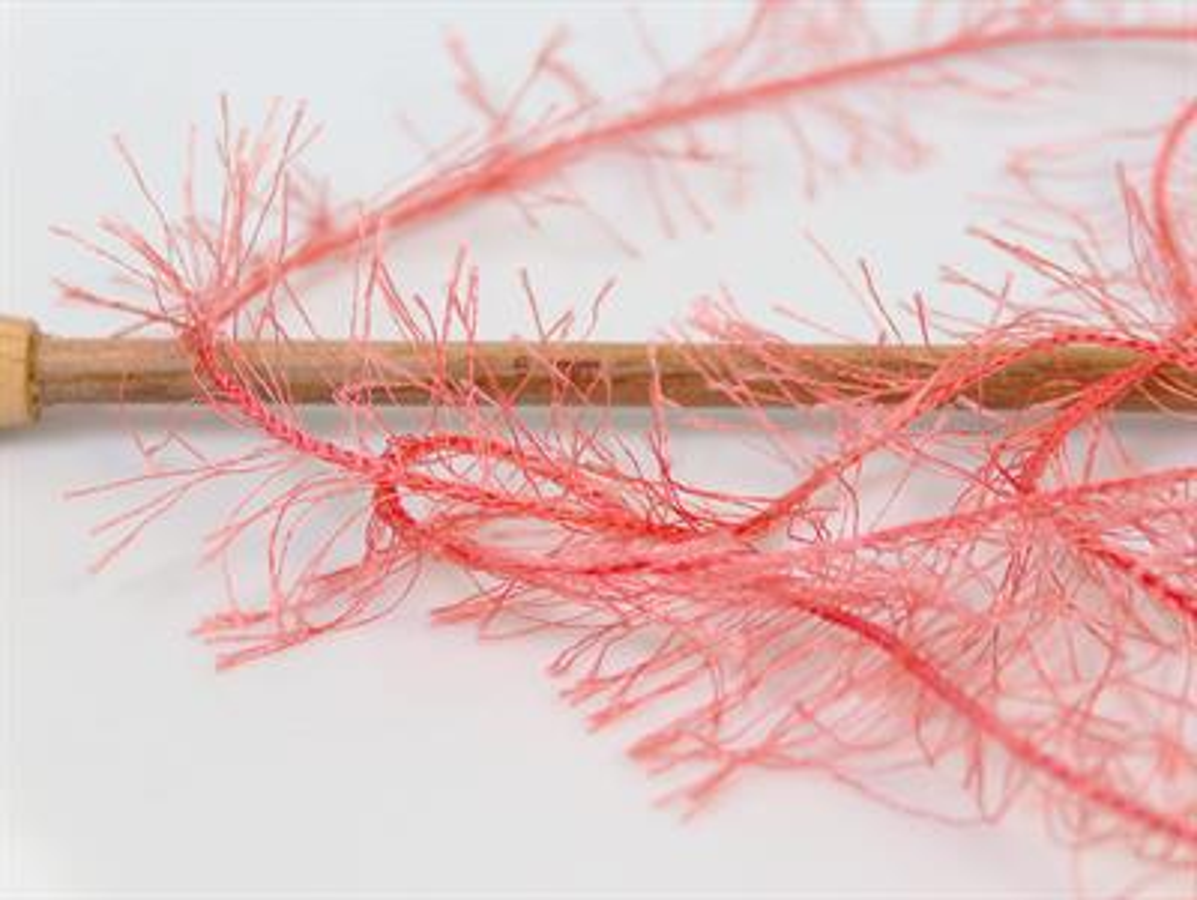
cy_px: 450
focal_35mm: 84
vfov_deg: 17.6
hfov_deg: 23.3
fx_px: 2908
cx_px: 598
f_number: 2.9
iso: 200
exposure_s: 1/24
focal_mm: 17.25
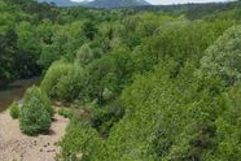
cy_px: 219
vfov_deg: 18.6
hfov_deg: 28.8
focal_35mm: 67
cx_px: 19
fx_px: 448
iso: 120
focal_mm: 8.67
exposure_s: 1/2500
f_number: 1.8
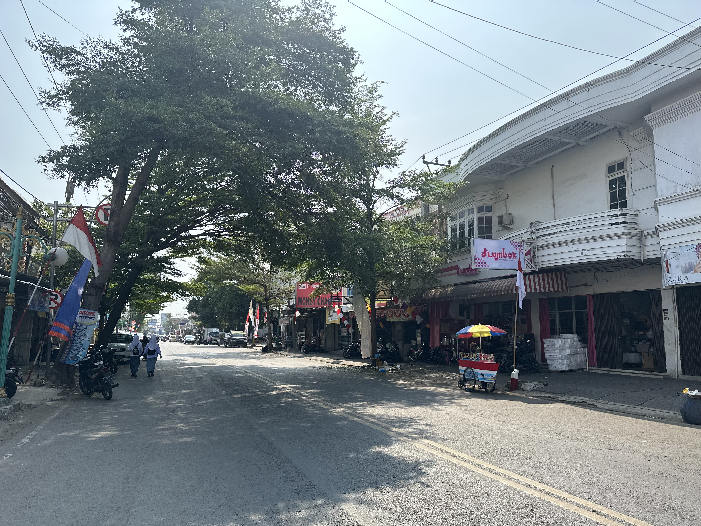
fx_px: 486
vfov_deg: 56.8
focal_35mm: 24
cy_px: 263
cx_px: 350
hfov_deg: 71.6
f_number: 1.78
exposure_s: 1/3356
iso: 80
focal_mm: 6.86
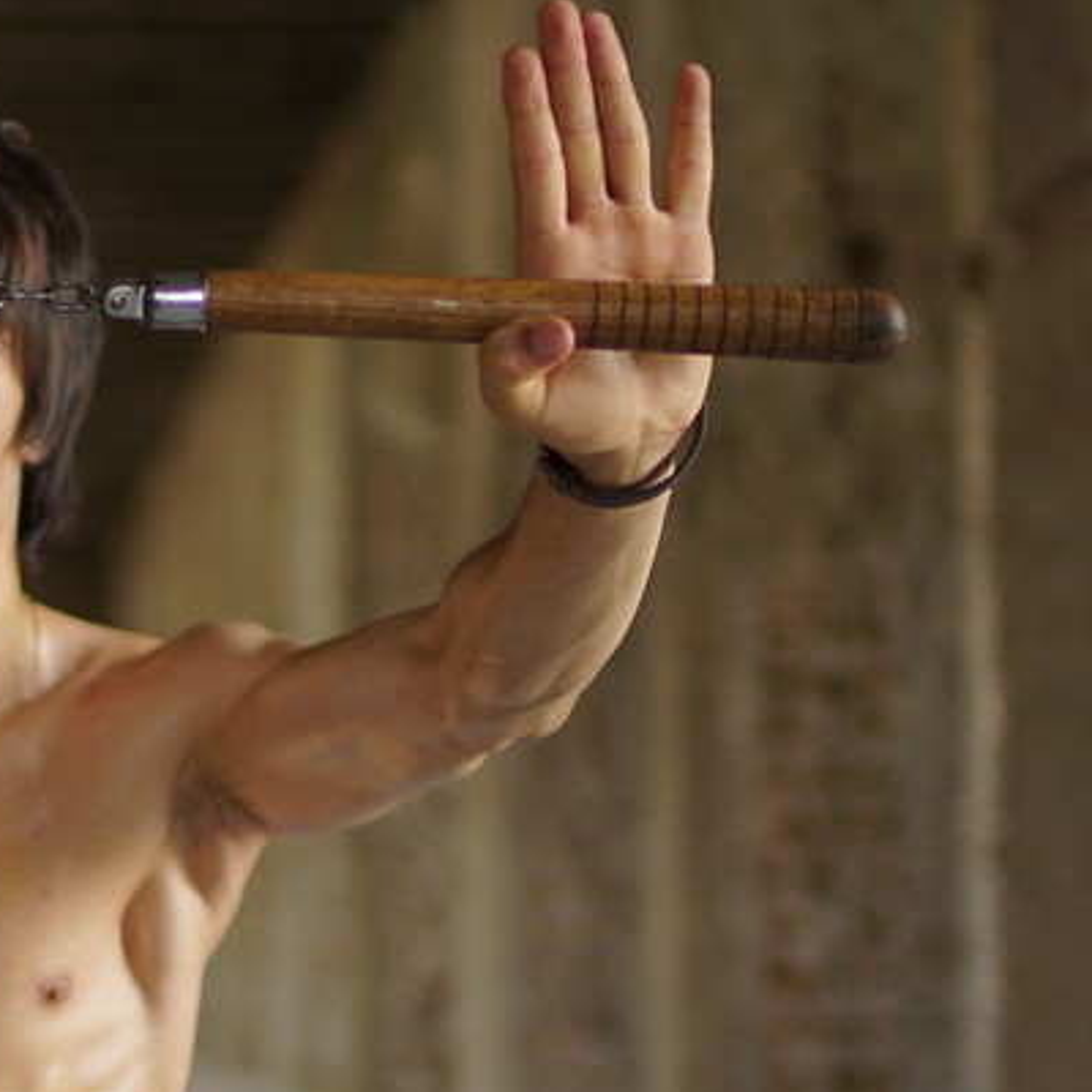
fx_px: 3176
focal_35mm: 89
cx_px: -112
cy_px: 779
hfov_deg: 18.7
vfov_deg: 19.4
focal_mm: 35
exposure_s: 1/250
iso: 250
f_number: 1.4
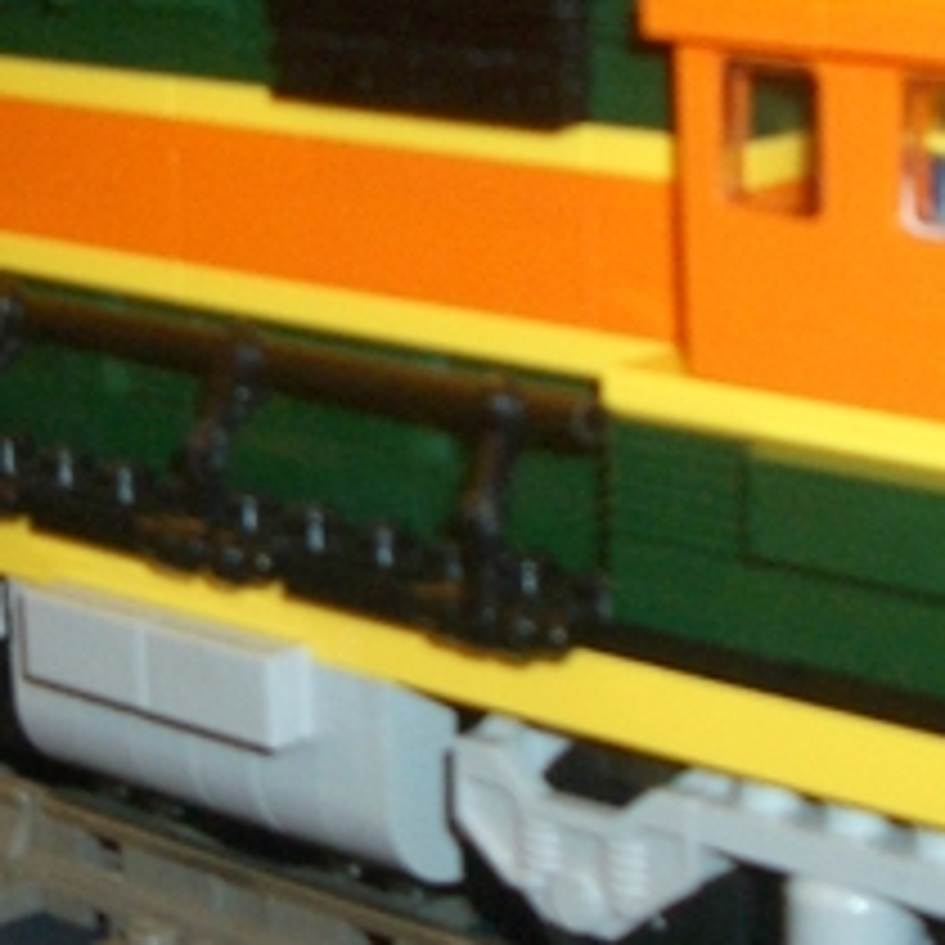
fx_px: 3645
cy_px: 148
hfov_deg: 14.8
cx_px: 360
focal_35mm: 118
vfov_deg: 14.7
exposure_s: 1/60
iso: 100
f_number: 2.6
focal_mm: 5.8
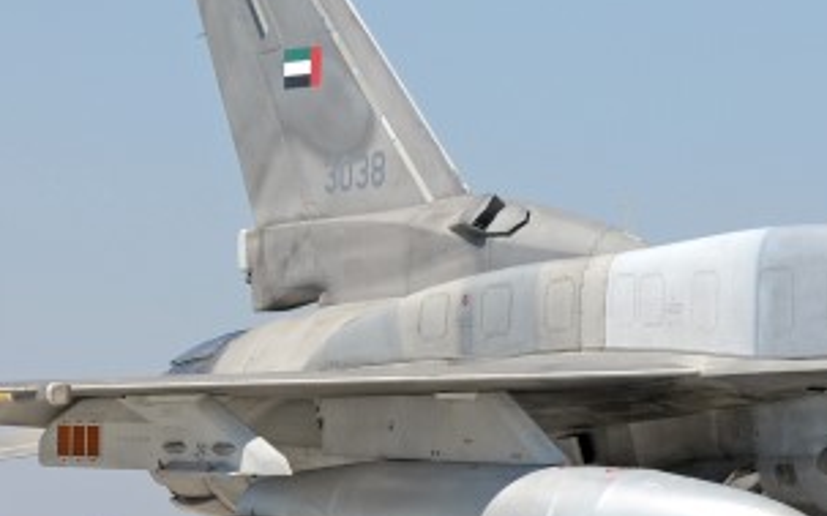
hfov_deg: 6.3
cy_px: 364
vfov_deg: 4.0
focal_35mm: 331
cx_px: 737
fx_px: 7456
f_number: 9
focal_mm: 82
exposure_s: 1/800
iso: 200
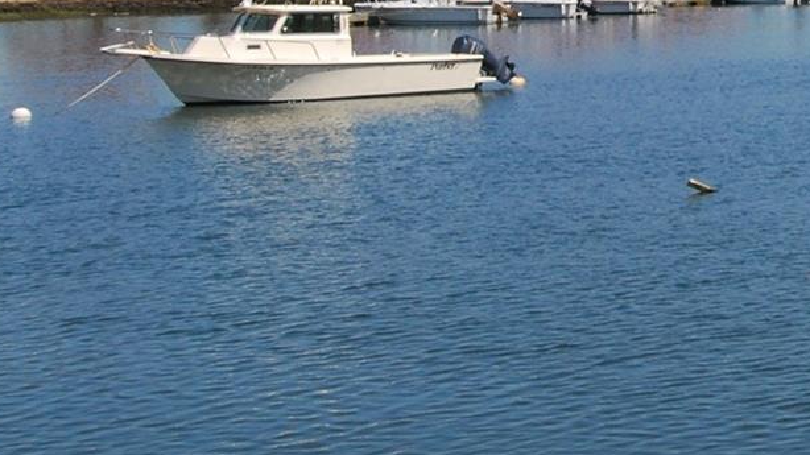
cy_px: -50
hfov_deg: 16.4
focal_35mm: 126
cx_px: 931
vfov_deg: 9.5
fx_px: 2706
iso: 200
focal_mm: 24
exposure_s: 1/400
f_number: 10
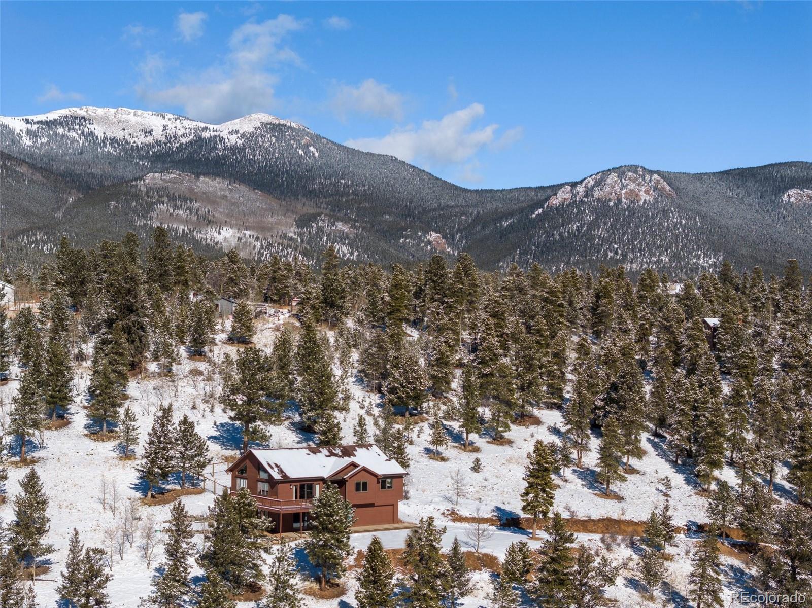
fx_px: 1642
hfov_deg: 27.8
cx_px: 406
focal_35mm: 70
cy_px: 304
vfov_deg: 21.0
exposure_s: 1/2000
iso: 100
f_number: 2.8
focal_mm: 19.35
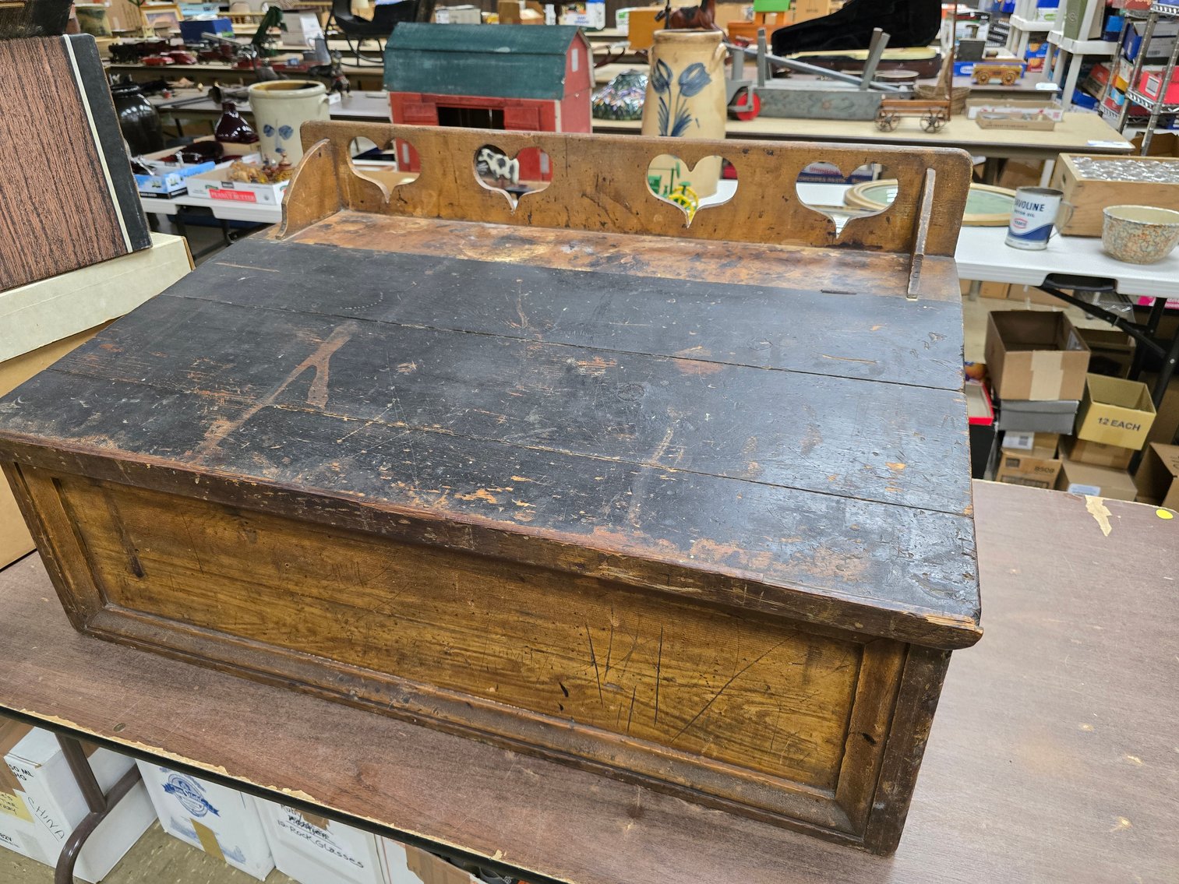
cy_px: 442
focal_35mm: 23
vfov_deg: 58.9
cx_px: 590
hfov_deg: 73.9
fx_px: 783
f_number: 1.7
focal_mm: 6.3
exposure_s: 1/43
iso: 250
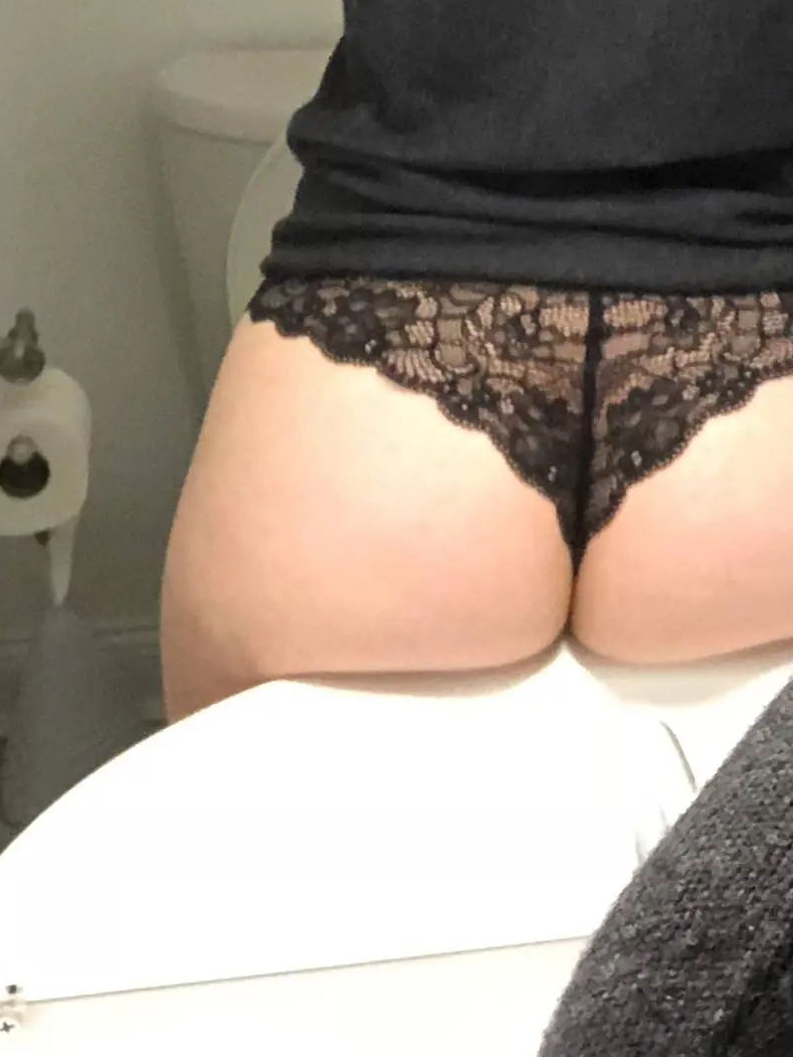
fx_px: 2841
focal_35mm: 93
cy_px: -198
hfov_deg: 15.2
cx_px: 1000
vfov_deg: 19.9
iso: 320
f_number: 2.2
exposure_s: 1/40
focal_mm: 2.87
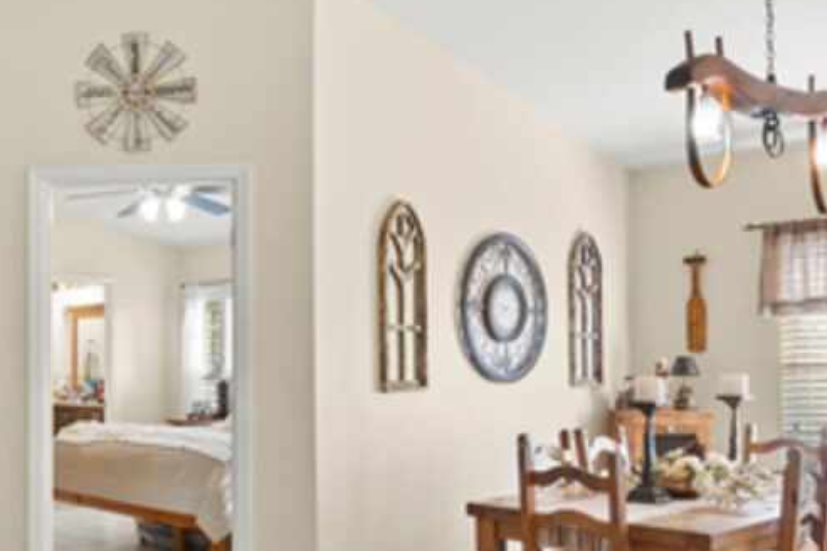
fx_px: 896
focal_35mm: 39
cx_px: 212
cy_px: 370
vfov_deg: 33.9
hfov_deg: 47.8
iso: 100
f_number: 8
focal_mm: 10
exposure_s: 1/1.25
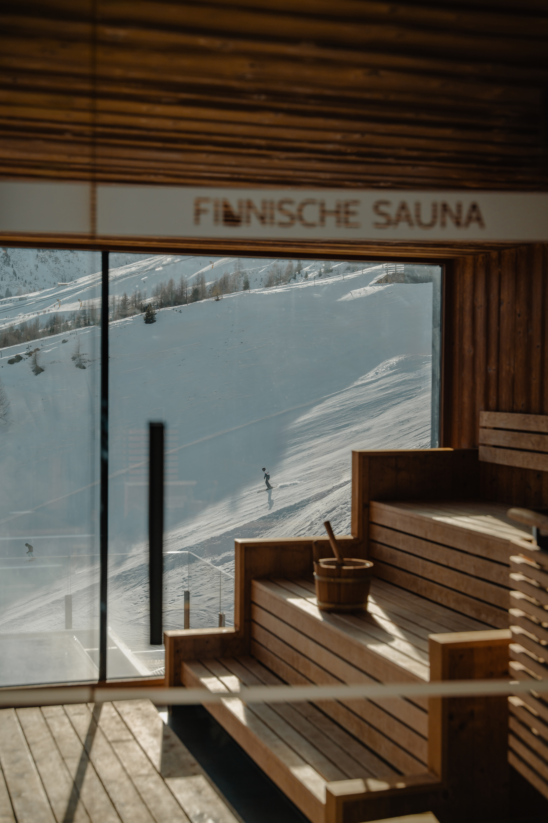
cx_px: 274
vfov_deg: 38.1
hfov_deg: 25.9
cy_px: 412
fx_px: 1190
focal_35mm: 52
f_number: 4
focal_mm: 52.1
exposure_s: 1/1600
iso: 100
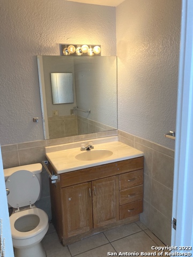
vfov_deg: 63.4
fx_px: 208
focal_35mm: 28
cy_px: 128
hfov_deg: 49.7
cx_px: 96
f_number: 1.8
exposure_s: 1/60
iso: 160
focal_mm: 3.99
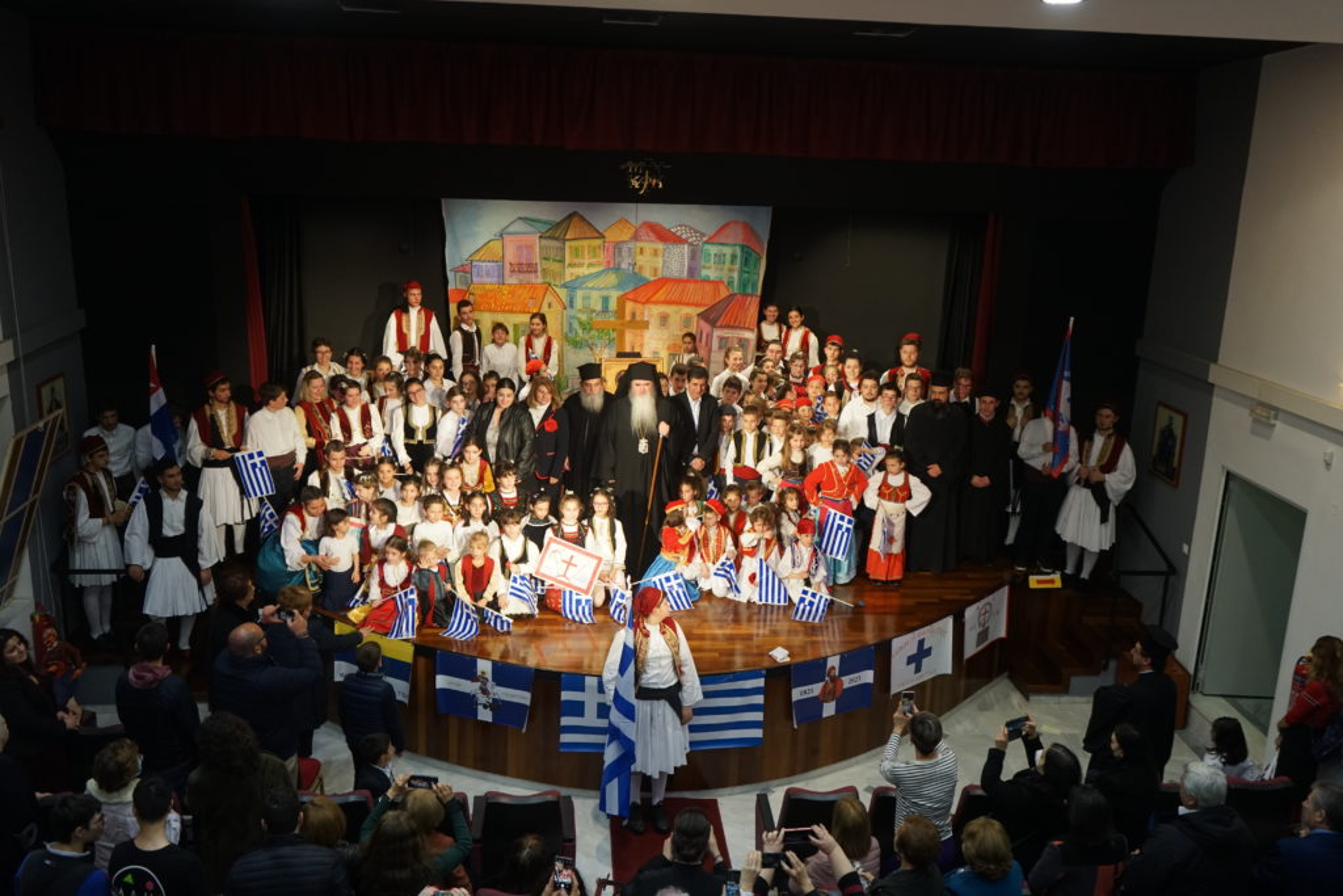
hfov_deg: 60.3
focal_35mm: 31
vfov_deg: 42.3
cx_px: 672
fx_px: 1157
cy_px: 448
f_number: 4
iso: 1000
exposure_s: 1/160
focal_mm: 31
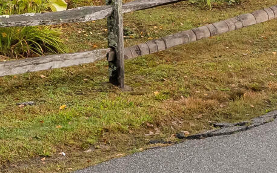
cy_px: -206
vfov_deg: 10.8
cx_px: -3
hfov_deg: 18.9
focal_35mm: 107
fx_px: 808
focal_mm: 16
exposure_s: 1/750
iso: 800
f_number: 8
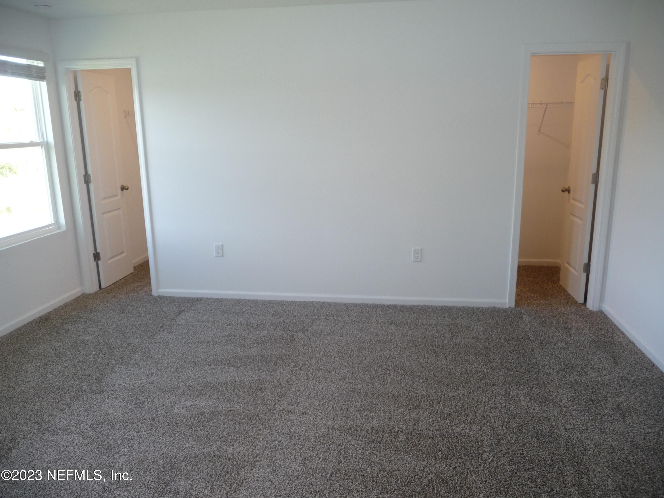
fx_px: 537
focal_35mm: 28
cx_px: 332
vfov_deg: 49.7
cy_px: 249
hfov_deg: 63.4
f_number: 3.3
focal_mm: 4.7
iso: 160
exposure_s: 1/30
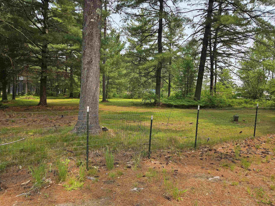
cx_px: 138
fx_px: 183
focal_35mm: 23
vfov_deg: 58.9
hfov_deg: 73.9
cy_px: 103
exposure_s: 1/1064
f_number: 1.8
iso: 50
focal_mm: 5.4
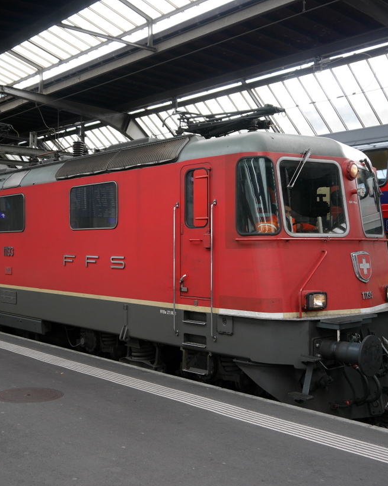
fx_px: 603
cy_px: 244
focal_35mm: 42
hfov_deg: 35.6
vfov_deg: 43.8
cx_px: 169
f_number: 3.9
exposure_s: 1/60
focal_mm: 16
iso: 200
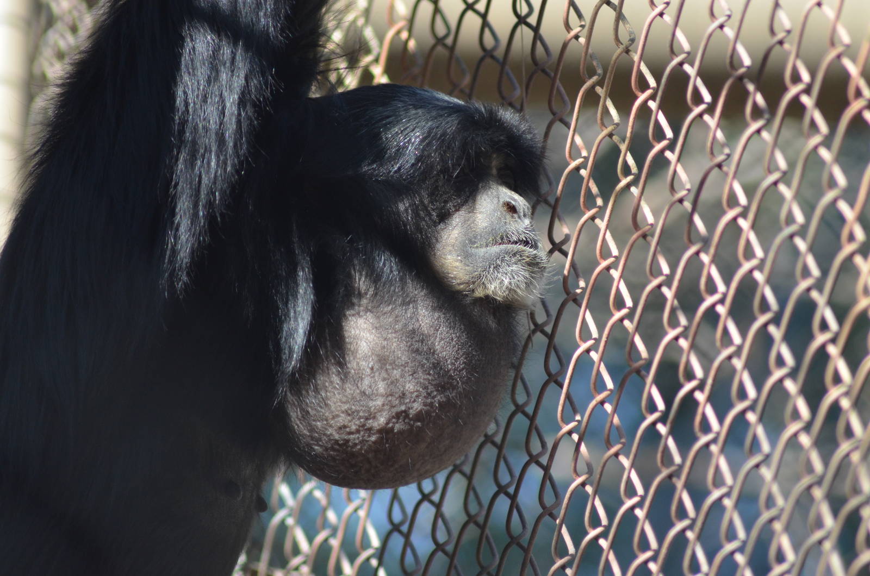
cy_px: 288
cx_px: 435
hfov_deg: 4.9
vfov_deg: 3.3
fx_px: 10130
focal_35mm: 420
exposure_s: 1/640
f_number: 5.3
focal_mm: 280
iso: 800
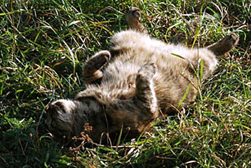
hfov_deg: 6.9
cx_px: 126
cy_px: 84
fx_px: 2095
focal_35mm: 300
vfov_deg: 4.6
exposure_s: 1/500
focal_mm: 200
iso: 320
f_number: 5.6
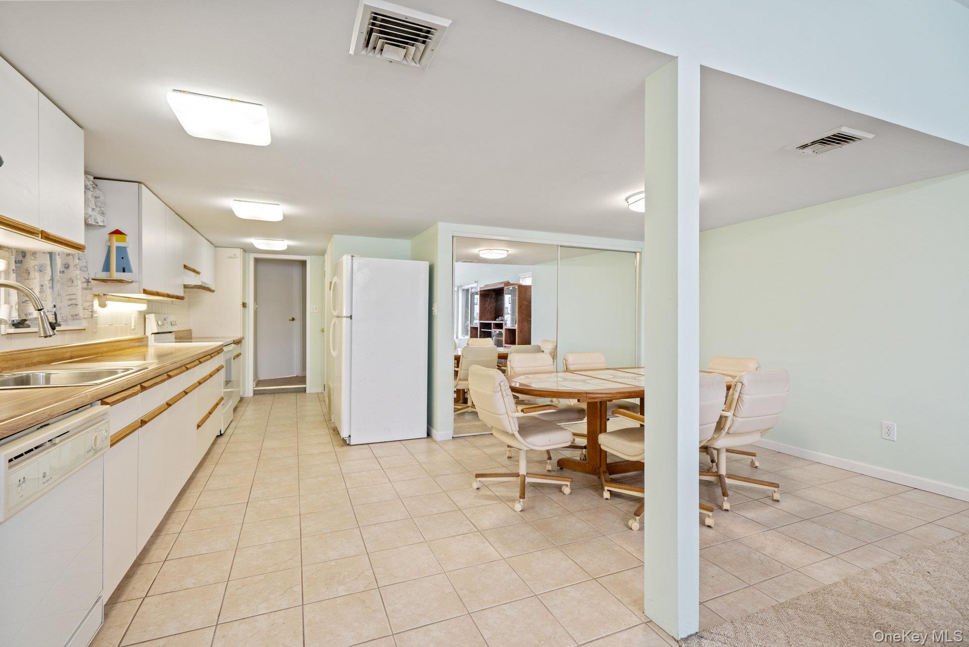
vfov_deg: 73.8
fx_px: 431
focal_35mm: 16
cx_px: 484
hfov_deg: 96.7
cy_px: 324
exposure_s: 1/10
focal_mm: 16
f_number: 5.6
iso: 640
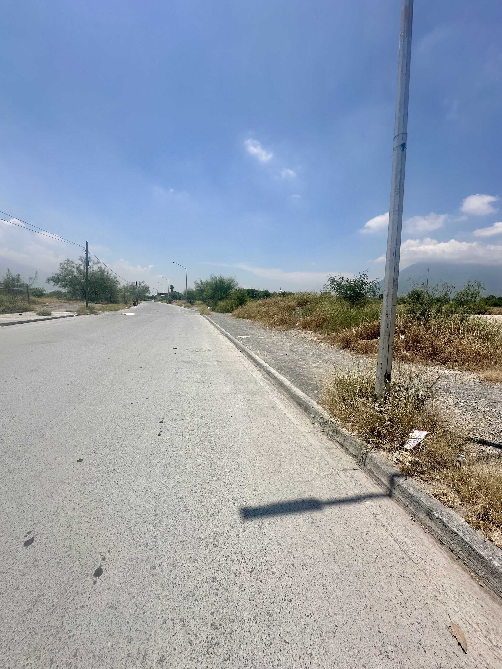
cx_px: 251
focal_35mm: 14
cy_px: 334
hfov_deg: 85.7
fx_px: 271
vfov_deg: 102.1
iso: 50
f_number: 2.2
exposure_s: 1/4464
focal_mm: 2.22
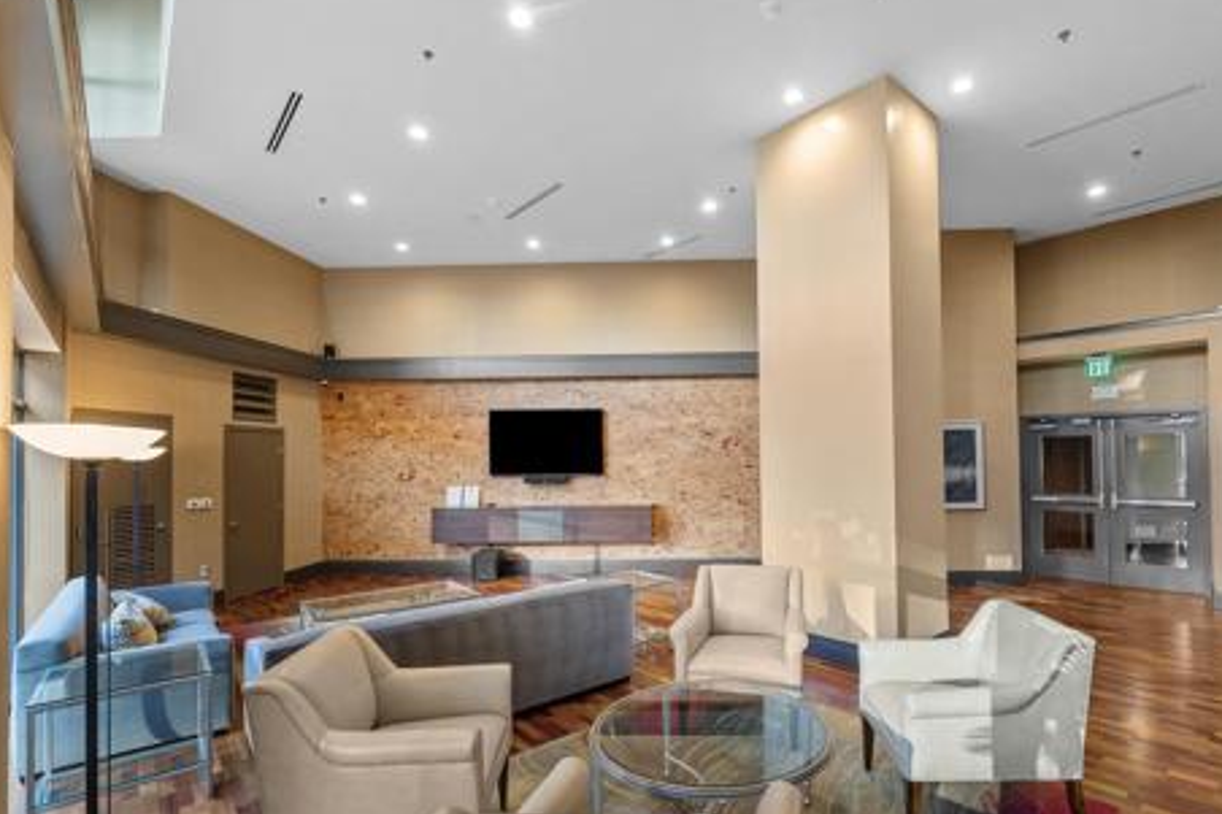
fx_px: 577
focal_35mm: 17
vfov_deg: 70.2
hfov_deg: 92.7
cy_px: 450
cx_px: 695
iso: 125
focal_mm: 12
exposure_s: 2.5
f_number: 6.3
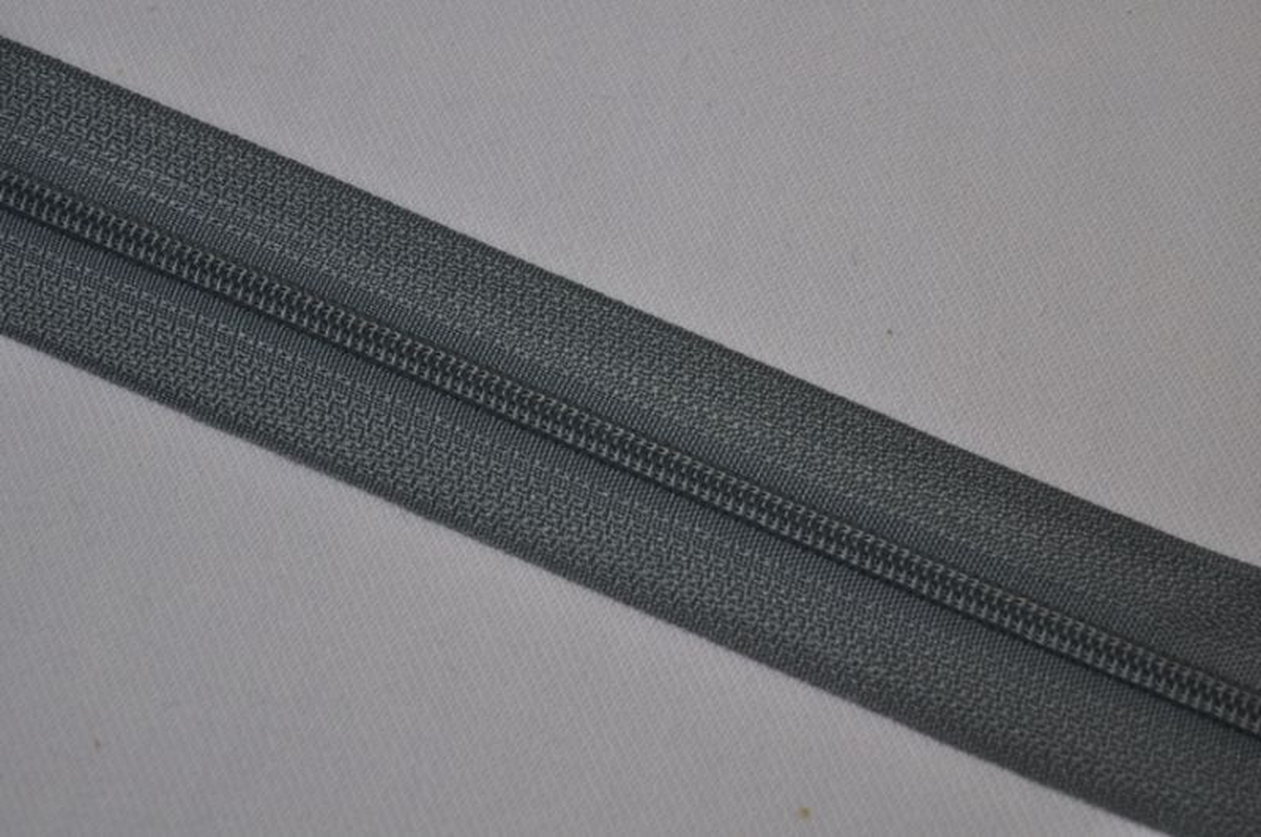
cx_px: 630
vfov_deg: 16.5
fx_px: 2886
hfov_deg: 24.7
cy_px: 418
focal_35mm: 82
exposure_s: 1/125
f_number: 5.6
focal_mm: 55
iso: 360
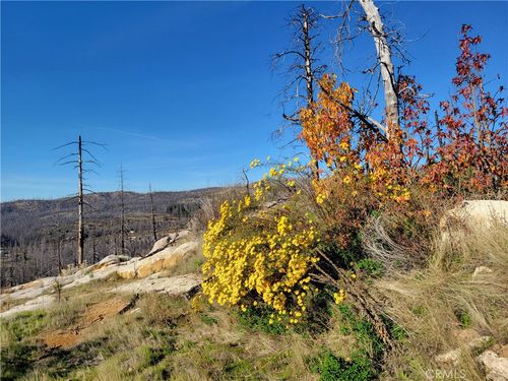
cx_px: 254
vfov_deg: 53.1
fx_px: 382
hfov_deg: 67.3
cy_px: 190
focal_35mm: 26
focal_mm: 5.4
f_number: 1.8
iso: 40
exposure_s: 1/2544
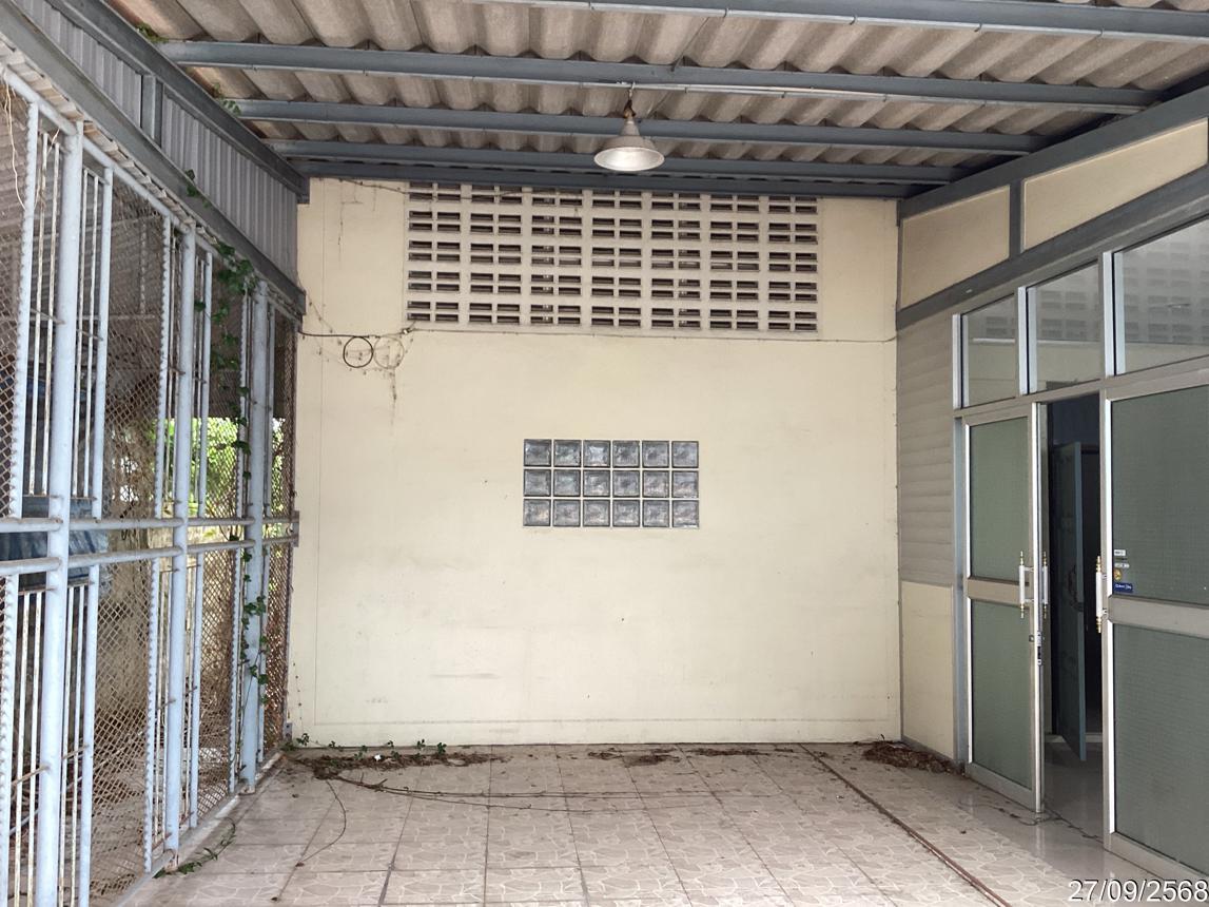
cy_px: 454
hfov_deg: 58.4
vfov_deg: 45.4
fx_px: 1083
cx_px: 604
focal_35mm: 31
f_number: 2.4
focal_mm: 3.3
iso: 80
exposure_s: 1/60
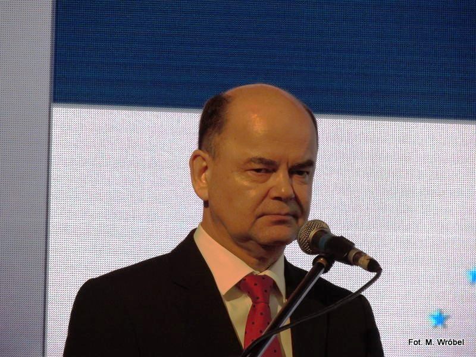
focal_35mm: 500
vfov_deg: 3.0
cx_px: 238
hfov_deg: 4.0
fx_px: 6875
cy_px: 178
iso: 400
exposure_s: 1/100
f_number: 4.9
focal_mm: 89.1
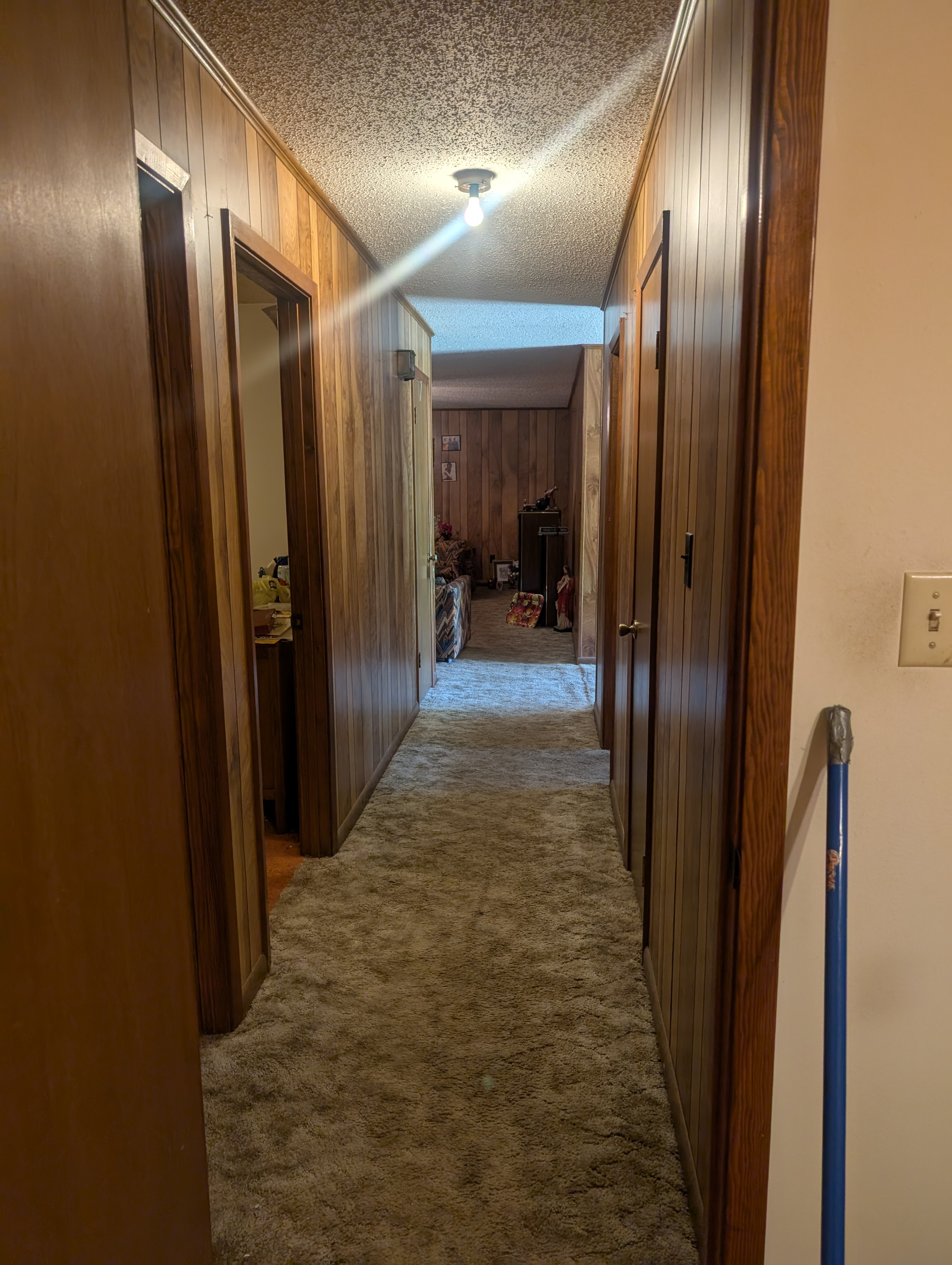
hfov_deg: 56.9
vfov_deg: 71.5
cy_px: 632
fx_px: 878
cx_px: 476
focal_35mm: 24
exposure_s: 1/120
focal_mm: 6.9
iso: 33
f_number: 1.68
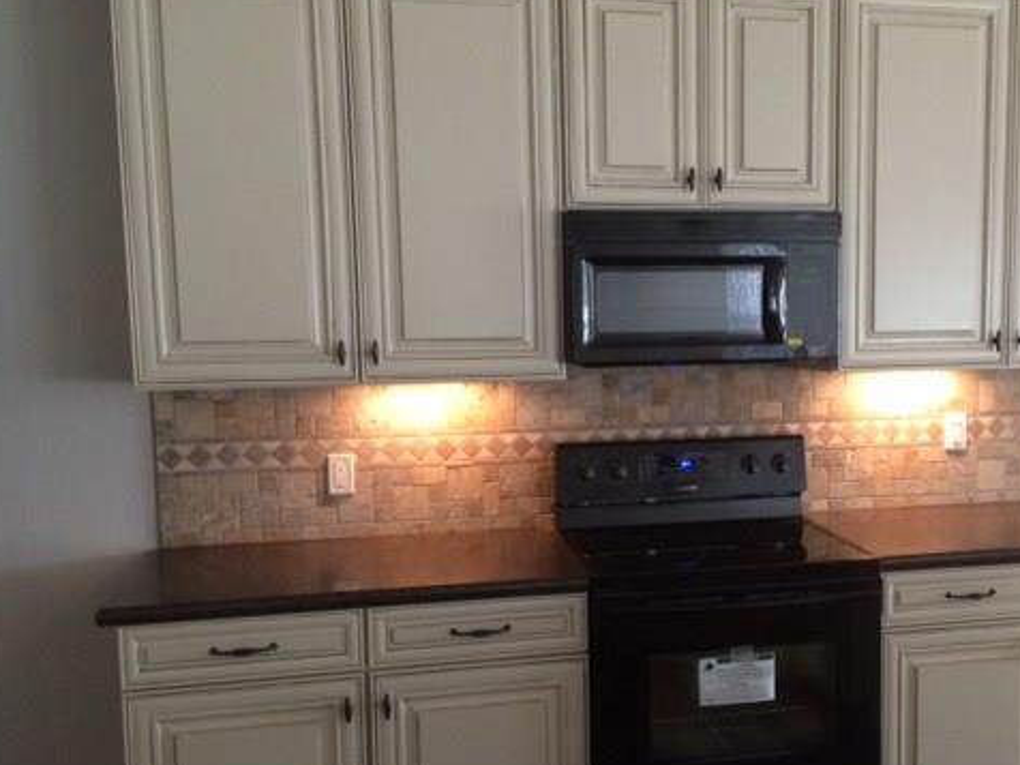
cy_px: 420
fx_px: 1149
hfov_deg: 47.2
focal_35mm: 39
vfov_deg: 36.8
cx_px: 671
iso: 160
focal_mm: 4.15
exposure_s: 1/30
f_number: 2.2
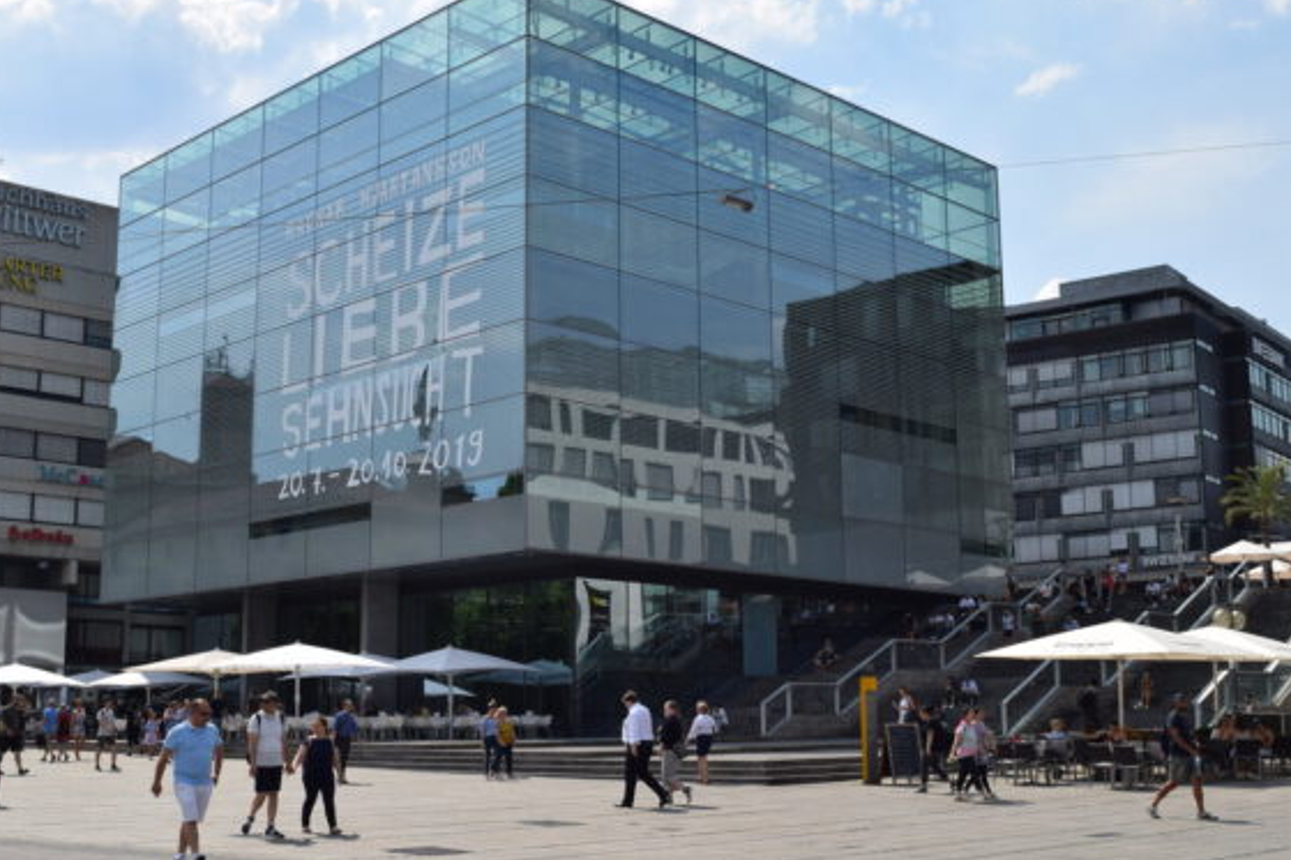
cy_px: 468
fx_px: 1613
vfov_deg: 29.8
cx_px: 592
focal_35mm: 45
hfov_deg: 43.6
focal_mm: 24
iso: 100
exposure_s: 1/200
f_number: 14
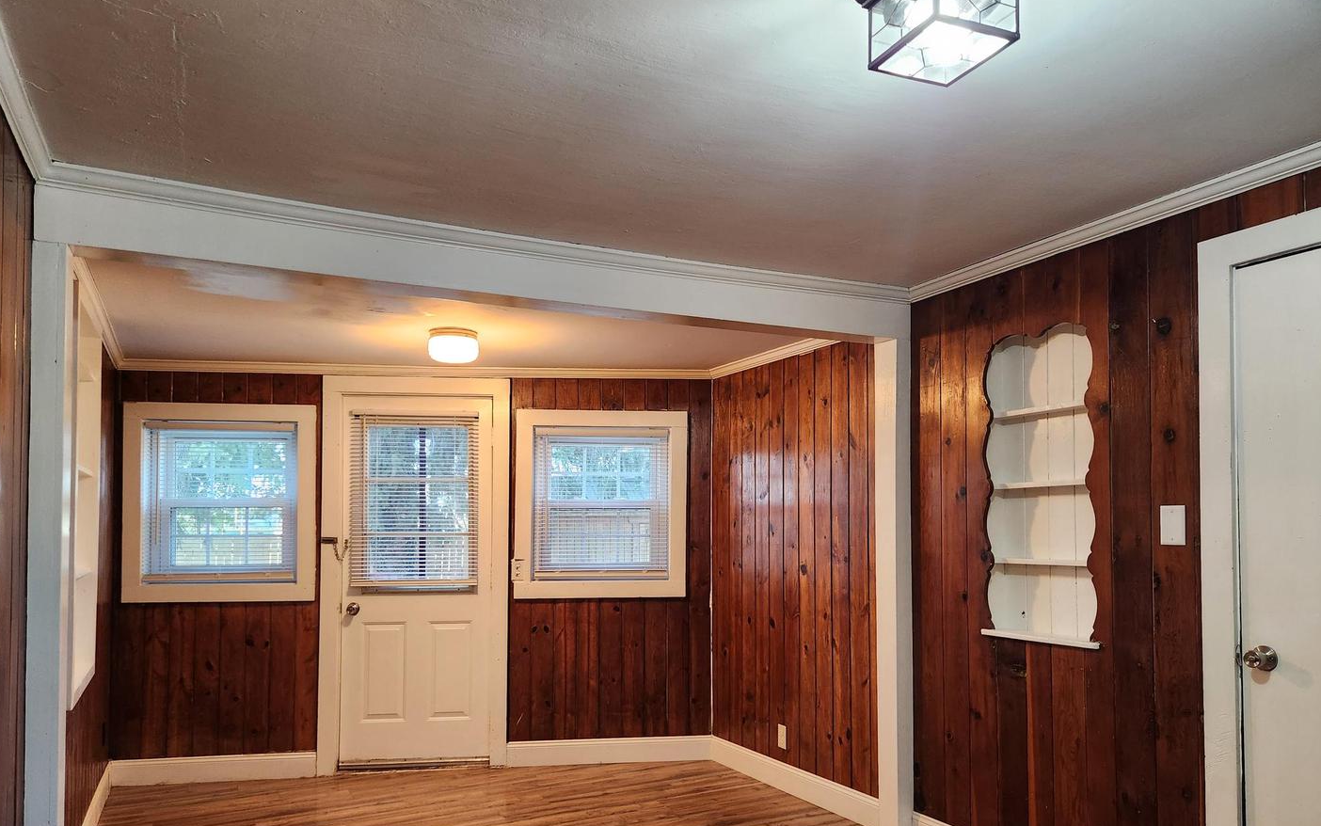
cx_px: 649
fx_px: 900
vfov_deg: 49.1
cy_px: 486
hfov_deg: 72.5
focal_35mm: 25
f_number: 1.8
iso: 400
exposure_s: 1/120
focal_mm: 5.4
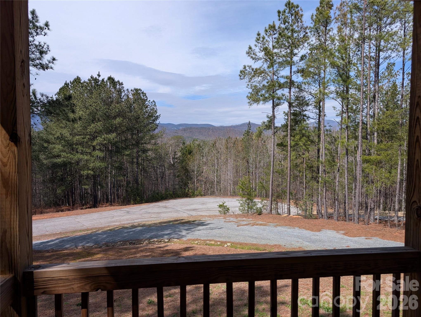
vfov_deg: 56.9
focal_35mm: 24
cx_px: 210
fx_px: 292
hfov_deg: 71.5
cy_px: 158
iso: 22
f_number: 1.68
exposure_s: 1/1103
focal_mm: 6.9
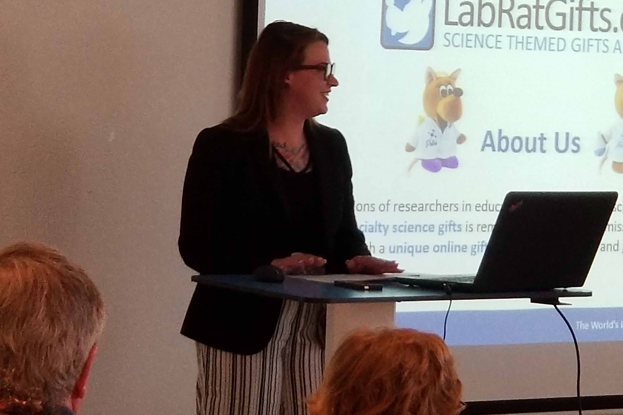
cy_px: 194
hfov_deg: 36.2
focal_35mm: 55
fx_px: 952
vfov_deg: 24.6
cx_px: 314
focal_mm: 6
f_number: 2.4
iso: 100
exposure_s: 1/30
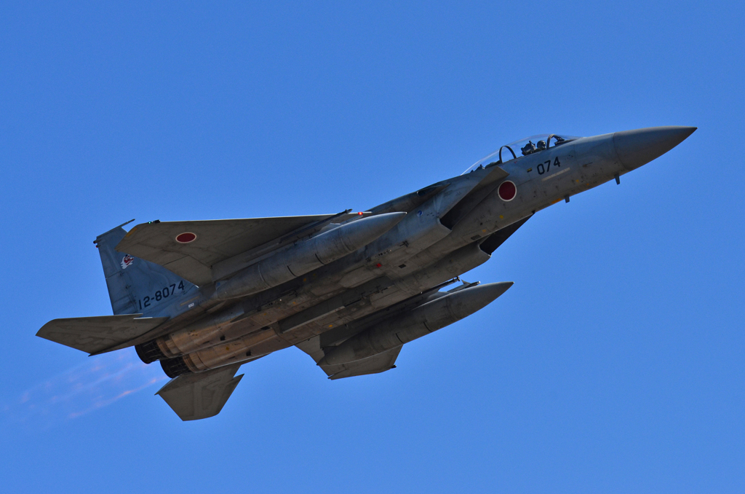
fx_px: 7124
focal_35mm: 345
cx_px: 372
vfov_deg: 4.0
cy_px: 247
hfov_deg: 6.0
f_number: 9
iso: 560
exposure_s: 1/1600
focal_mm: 230
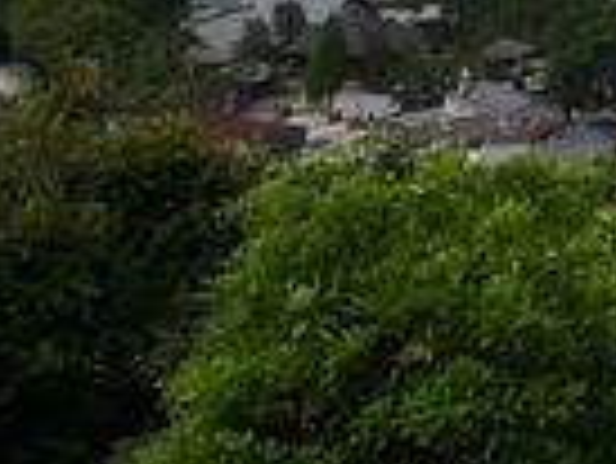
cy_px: -743
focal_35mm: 158
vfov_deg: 8.4
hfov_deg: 9.9
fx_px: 2814
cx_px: 1749
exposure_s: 1/3040
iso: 50
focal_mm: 3.95
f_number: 1.8
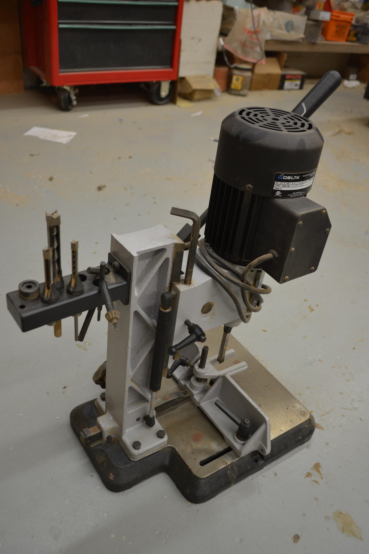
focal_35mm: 30
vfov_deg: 61.9
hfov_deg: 43.6
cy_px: 277
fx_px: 461
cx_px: 184
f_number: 3.8
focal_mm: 20
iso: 450
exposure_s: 1/60
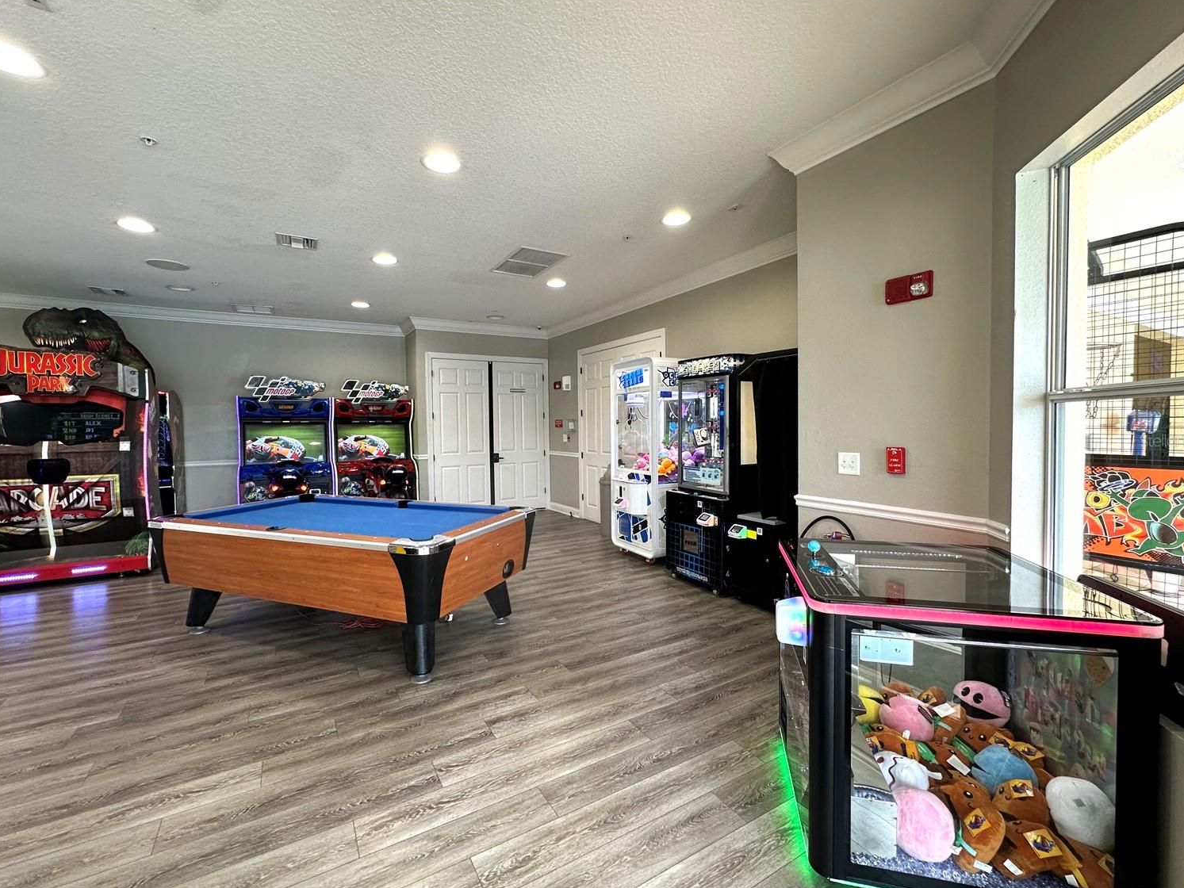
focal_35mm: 15
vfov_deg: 81.8
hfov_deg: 98.2
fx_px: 513
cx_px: 580
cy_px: 440
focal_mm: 2.22
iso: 200
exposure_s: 1/120
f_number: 2.2
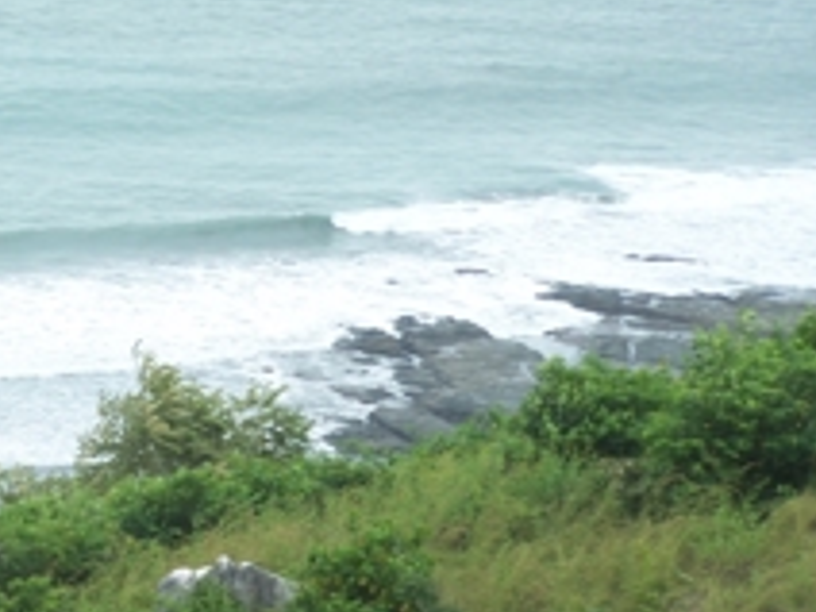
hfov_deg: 7.5
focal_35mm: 262
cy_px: 100
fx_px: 6176
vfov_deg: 5.7
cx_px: 119
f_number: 3.2
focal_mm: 23.1
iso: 80
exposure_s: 1/750
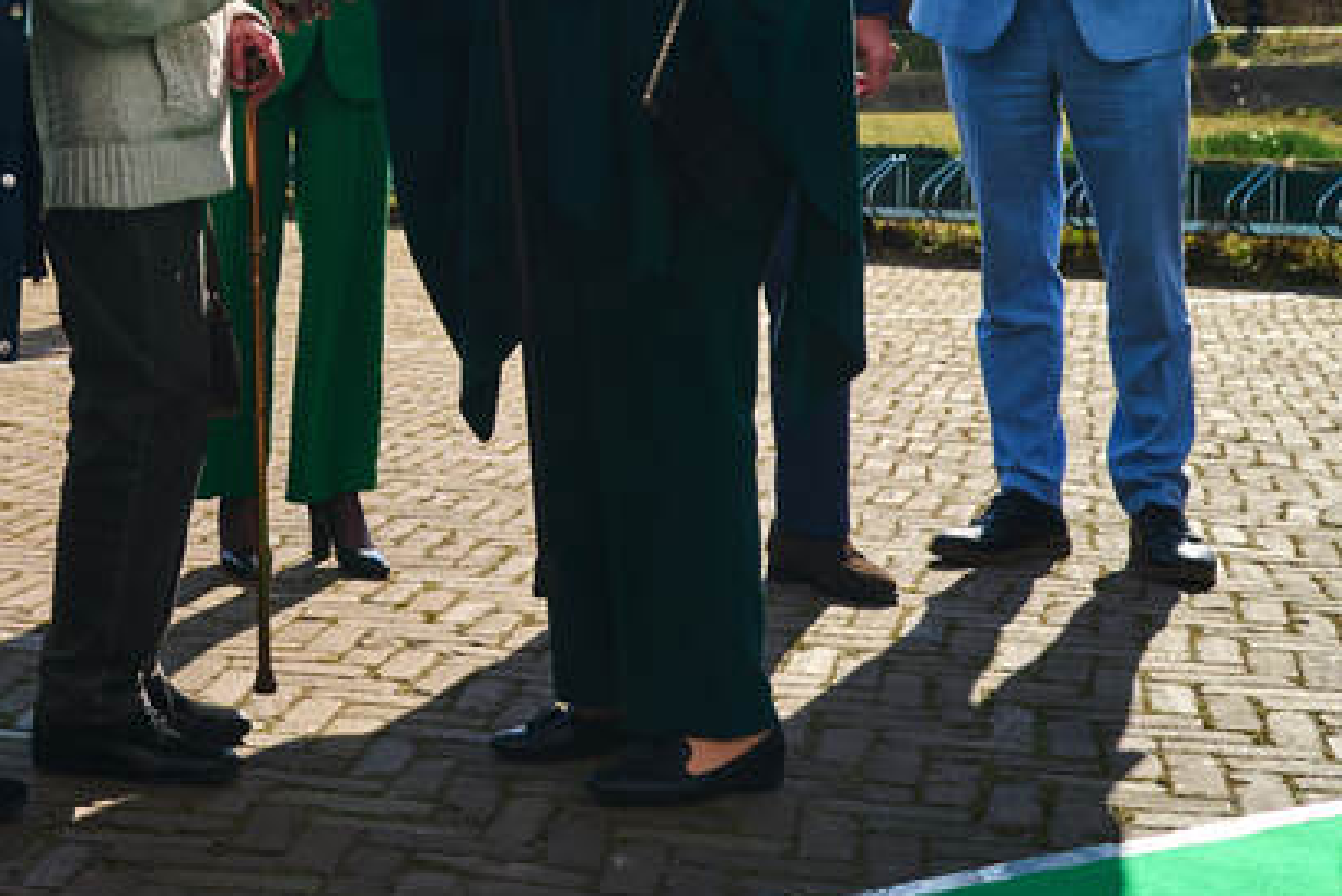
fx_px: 2648
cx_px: -7
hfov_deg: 26.9
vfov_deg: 18.7
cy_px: 8
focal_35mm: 71
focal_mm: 35
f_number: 6.3
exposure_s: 1/200
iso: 250
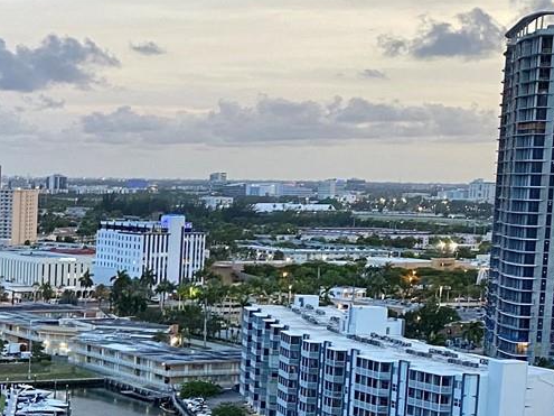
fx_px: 1344
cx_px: -147
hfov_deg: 21.3
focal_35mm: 84
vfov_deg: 17.4
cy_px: 357
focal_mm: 4.25
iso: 160
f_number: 1.8
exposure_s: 1/60
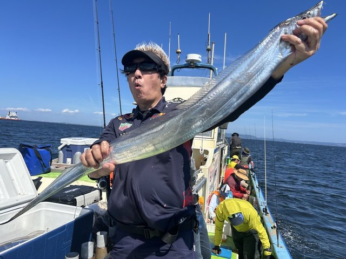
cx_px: 173
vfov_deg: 53.1
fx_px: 260
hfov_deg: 67.3
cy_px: 130
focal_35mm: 26
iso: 50
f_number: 1.5
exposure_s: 1/5076
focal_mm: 5.7
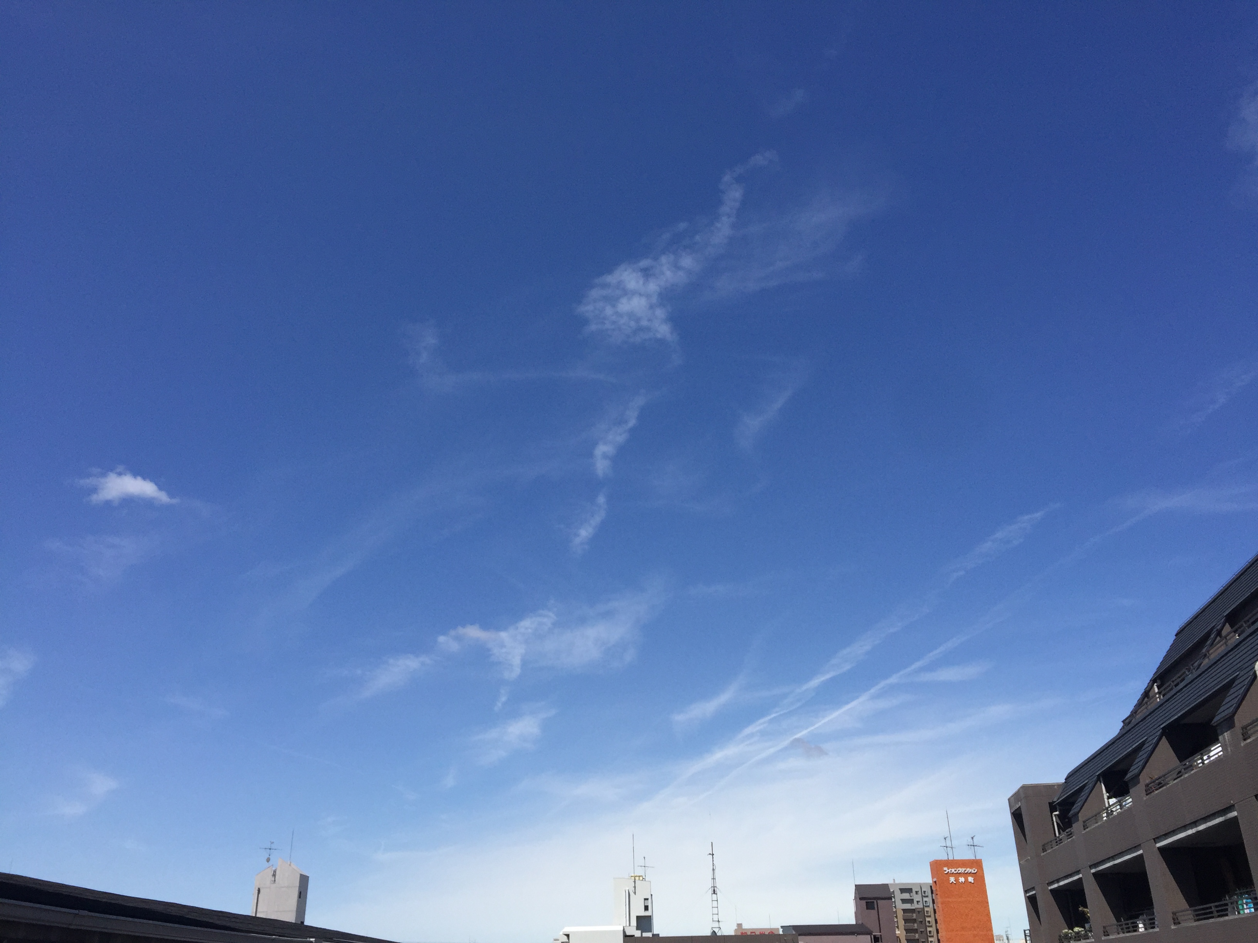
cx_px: 629
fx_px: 1054
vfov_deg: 48.2
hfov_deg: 61.7
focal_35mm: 29
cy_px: 472
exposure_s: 1/4405
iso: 32
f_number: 2.2
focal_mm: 4.15
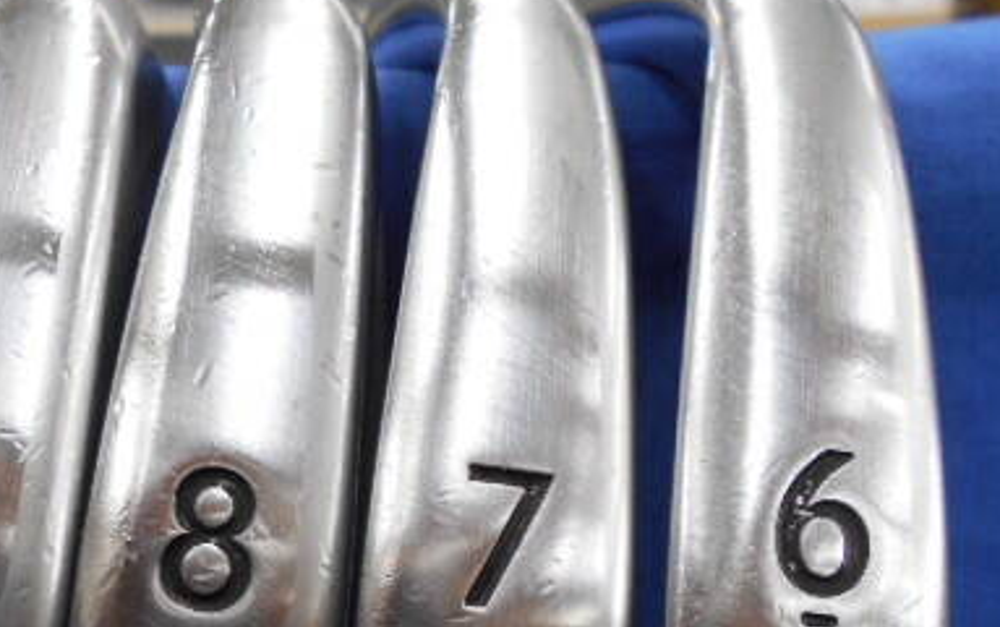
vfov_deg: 27.7
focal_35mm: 46
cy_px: 462
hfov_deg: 42.4
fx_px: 1255
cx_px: 277
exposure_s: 1/30
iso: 125
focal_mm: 4.6
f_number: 3.2
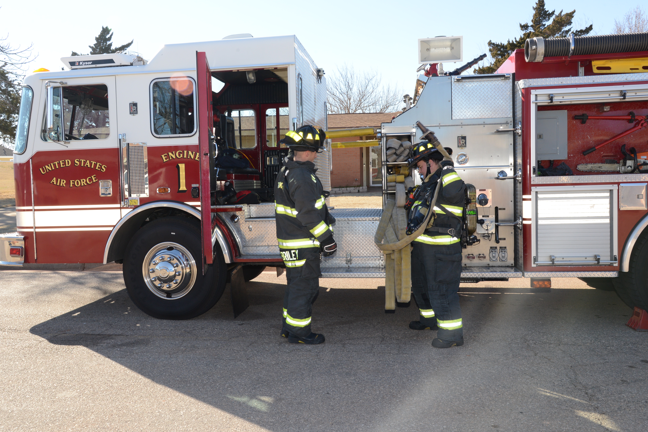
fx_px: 558
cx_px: 318
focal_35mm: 31
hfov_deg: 60.3
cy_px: 210
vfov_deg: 42.3
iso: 500
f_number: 11
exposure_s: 1/160
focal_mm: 30
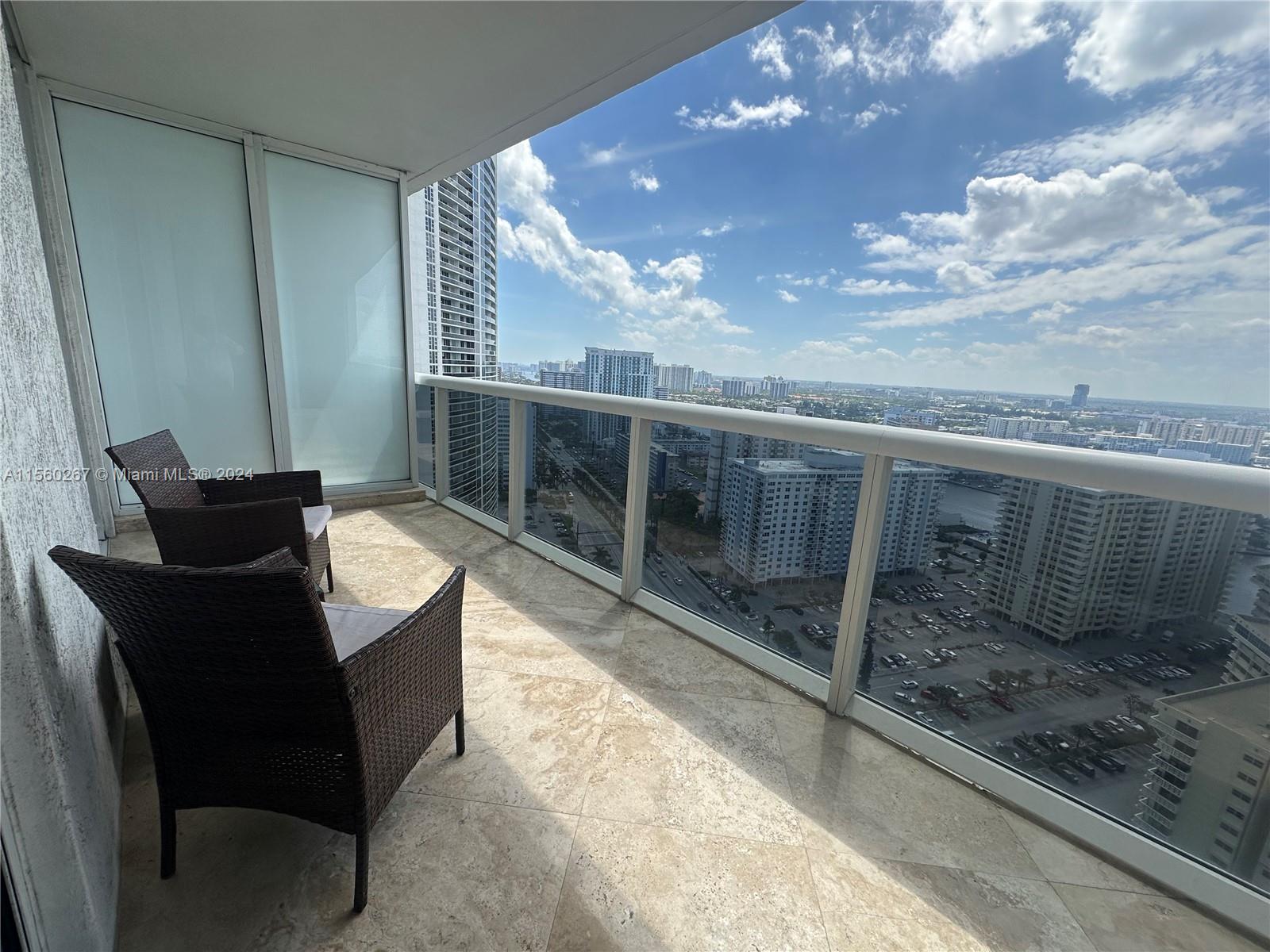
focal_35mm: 14
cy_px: 476
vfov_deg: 85.7
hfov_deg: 102.1
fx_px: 514
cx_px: 635
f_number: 2.2
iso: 50
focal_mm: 2.22
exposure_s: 1/1416
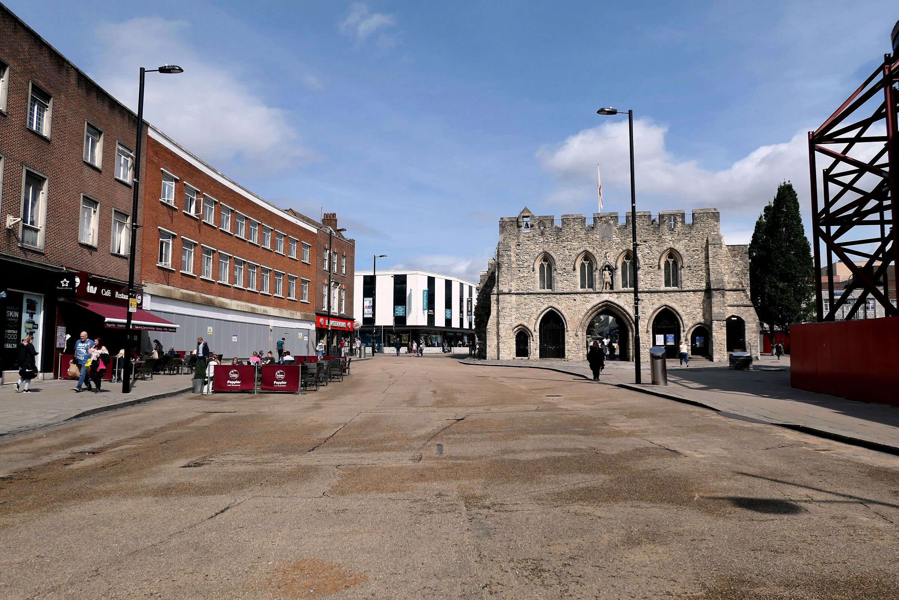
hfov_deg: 73.7
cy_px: 300
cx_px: 450
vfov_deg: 53.1
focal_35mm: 24
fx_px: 599
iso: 125
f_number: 2.8
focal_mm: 8.8
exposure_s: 1/4000
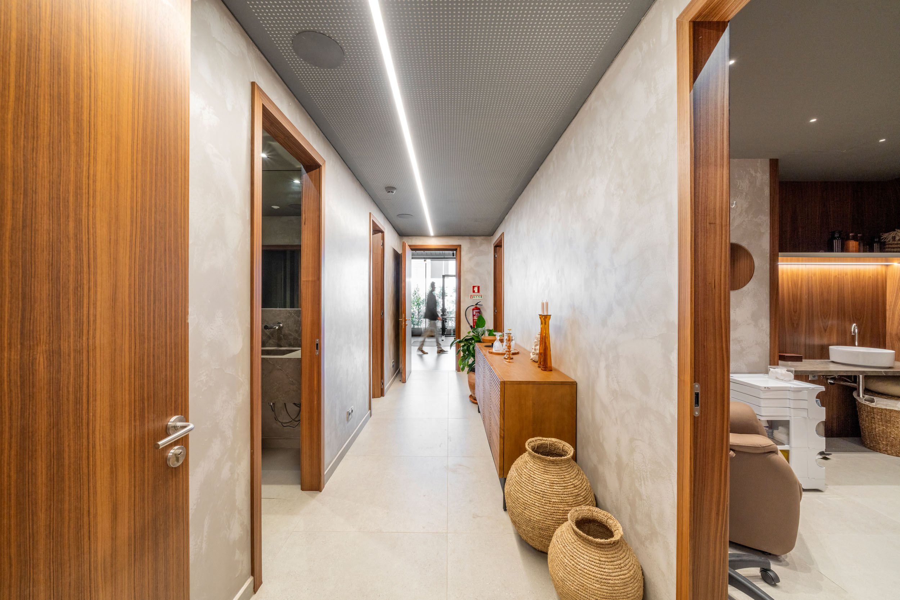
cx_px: 450
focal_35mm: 13
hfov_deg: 108.3
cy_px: 300
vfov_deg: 85.4
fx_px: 325
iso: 400
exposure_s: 1/6
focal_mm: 13
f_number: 10
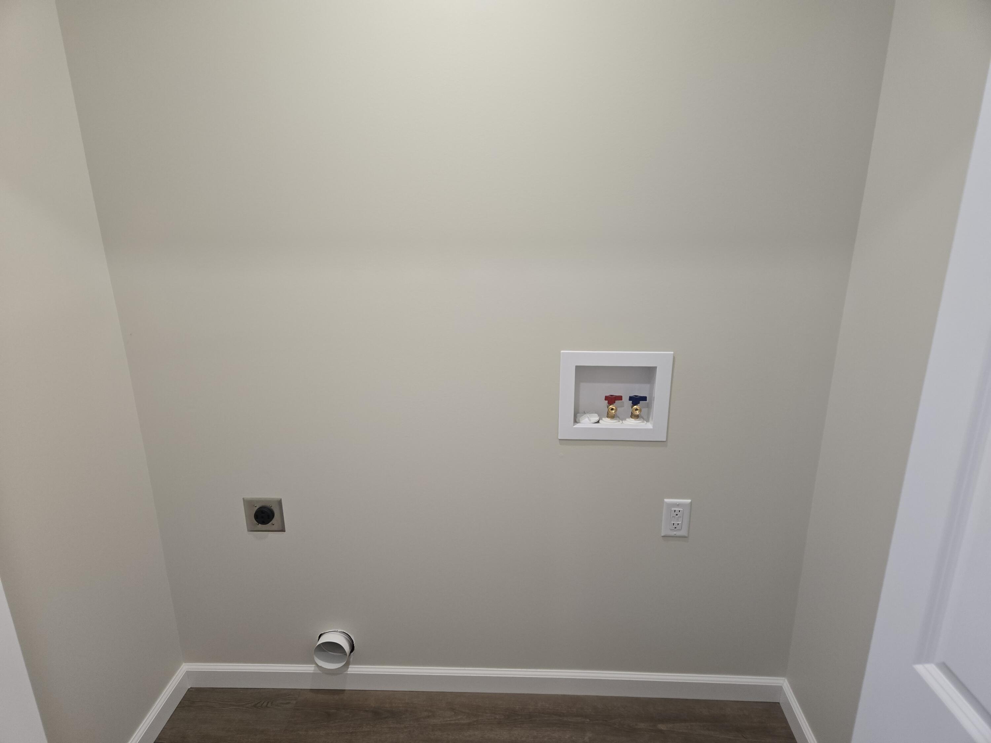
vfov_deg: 58.9
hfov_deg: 73.9
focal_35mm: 23
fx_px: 658
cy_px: 372
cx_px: 496
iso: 125
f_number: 1.8
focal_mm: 5.4
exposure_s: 1/120
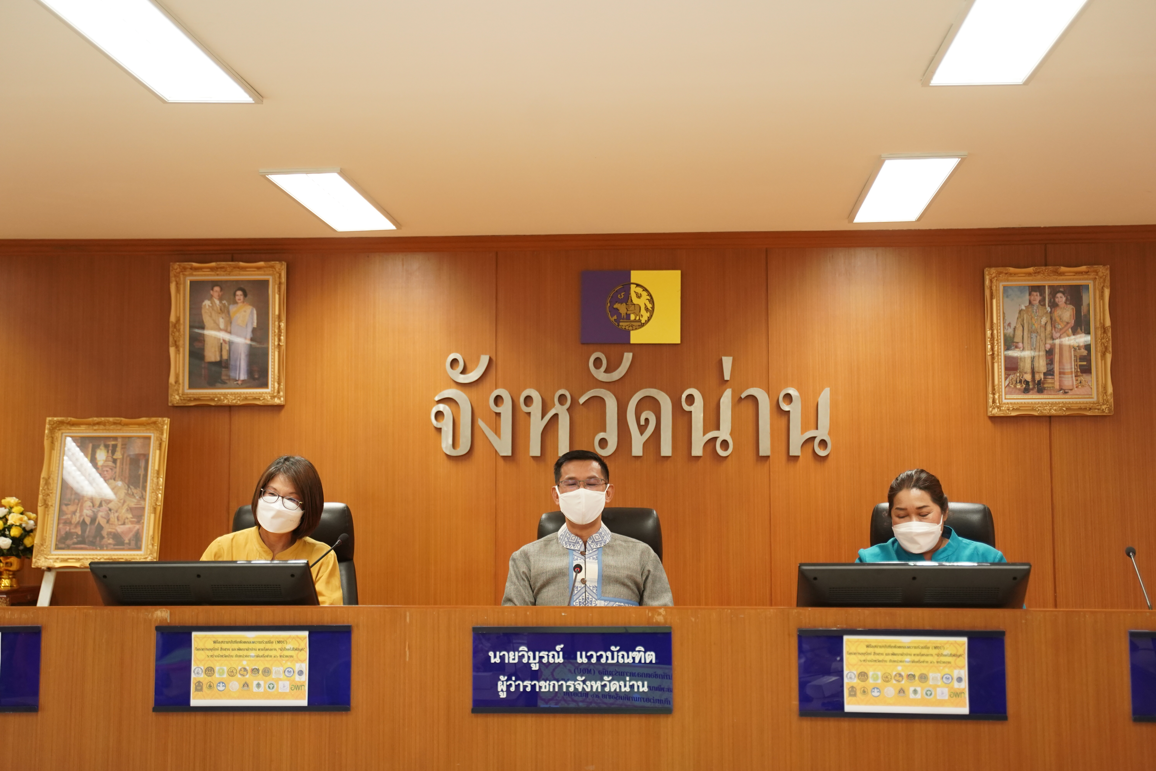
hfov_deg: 39.6
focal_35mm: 50
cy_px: 386
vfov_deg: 27.0
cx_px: 578
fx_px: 1605
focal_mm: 50
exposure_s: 1/320
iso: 2500
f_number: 2.8
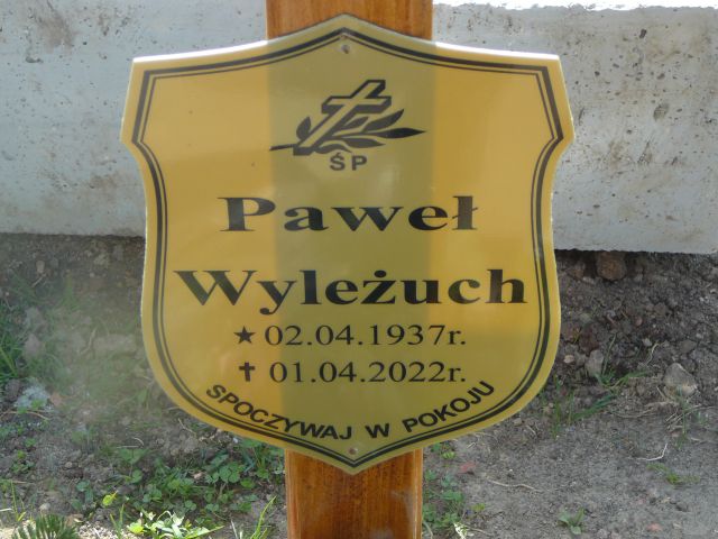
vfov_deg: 19.1
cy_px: 270
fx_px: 1597
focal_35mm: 77
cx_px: 359
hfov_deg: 25.3
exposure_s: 1/160
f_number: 3.7
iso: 80
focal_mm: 11.5
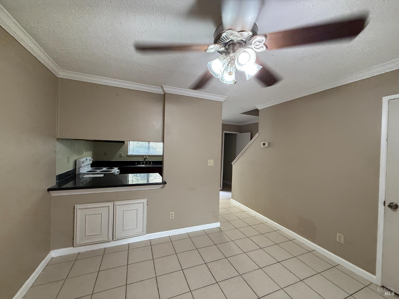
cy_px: 150
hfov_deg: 102.1
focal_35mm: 14
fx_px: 161
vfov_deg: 85.7
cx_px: 200
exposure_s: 1/60
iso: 200
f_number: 2.2
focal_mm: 2.22
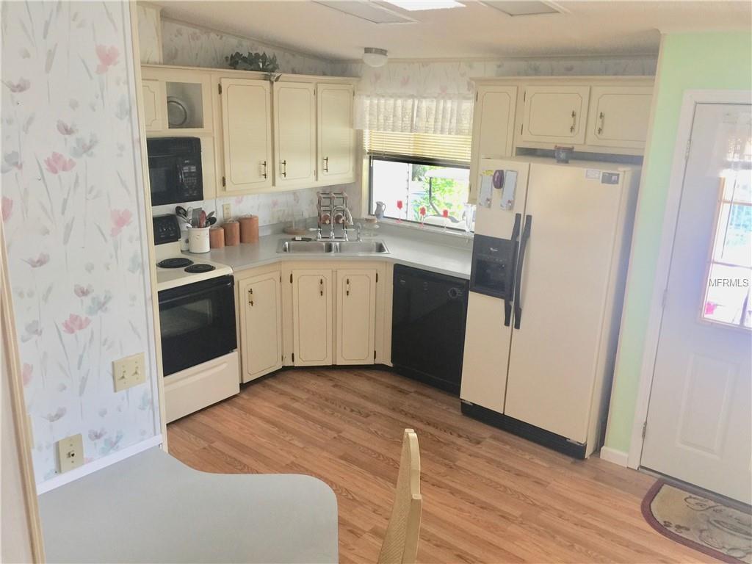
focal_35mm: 29
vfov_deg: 48.2
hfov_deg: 61.7
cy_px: 282
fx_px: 630
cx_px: 376
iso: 50
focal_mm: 4.15
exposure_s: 1/15
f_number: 2.2
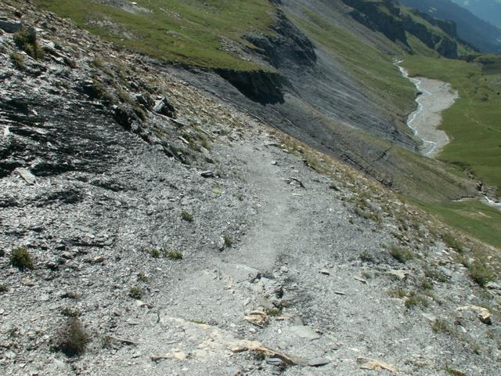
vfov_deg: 40.7
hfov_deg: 52.6
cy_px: 188
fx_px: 507
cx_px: 250
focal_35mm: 35
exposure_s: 1/200
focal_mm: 5.86
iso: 50
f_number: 7.1
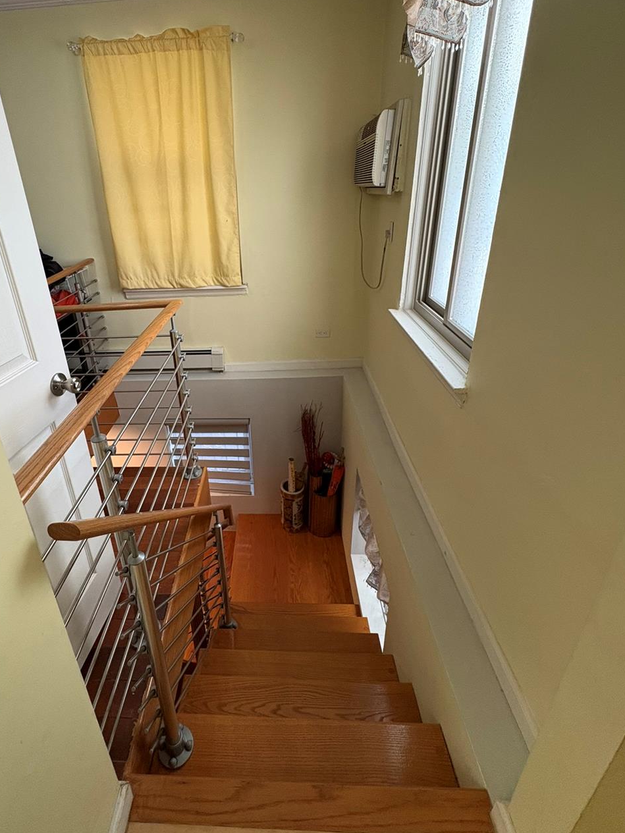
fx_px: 409
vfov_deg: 90.5
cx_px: 254
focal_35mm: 17
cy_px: 362
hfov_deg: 74.0
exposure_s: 1/60
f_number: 2.2
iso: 320
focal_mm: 2.22
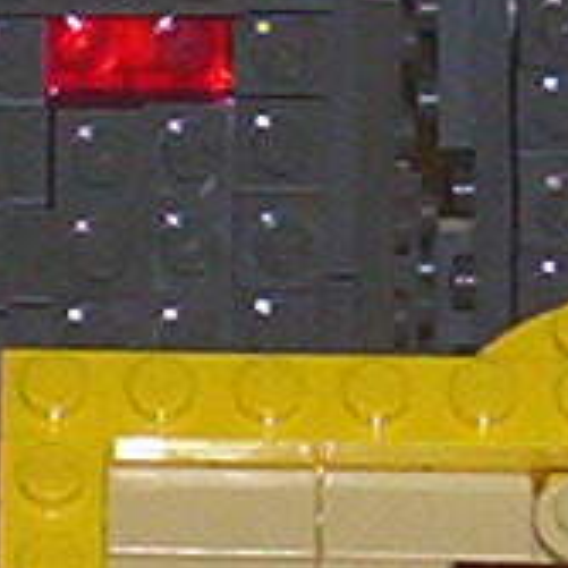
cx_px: 1020
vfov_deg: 2.0
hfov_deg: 2.0
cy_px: 364
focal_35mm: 865
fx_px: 16058
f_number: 4.07
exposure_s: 1/108
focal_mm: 13.24
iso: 140
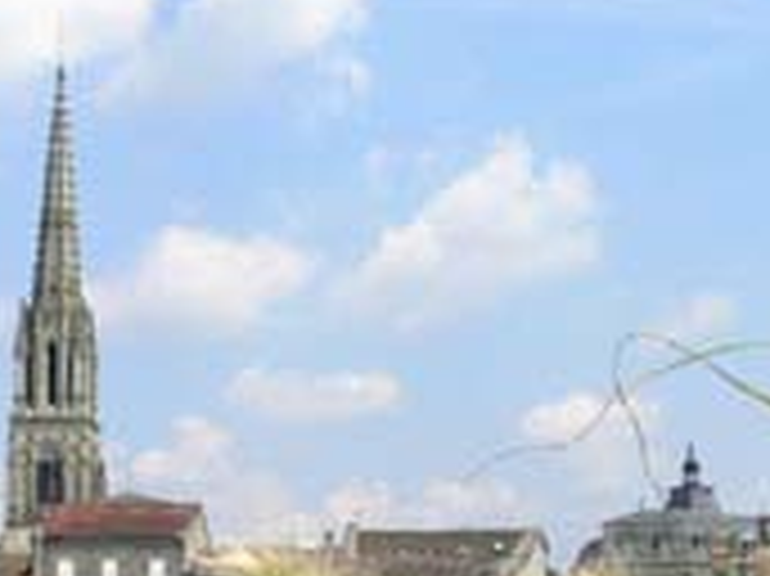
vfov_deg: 17.6
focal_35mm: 82
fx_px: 1823
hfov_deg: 23.7
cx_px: 531
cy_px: 540
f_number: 5.6
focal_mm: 5.8
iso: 80
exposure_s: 1/500
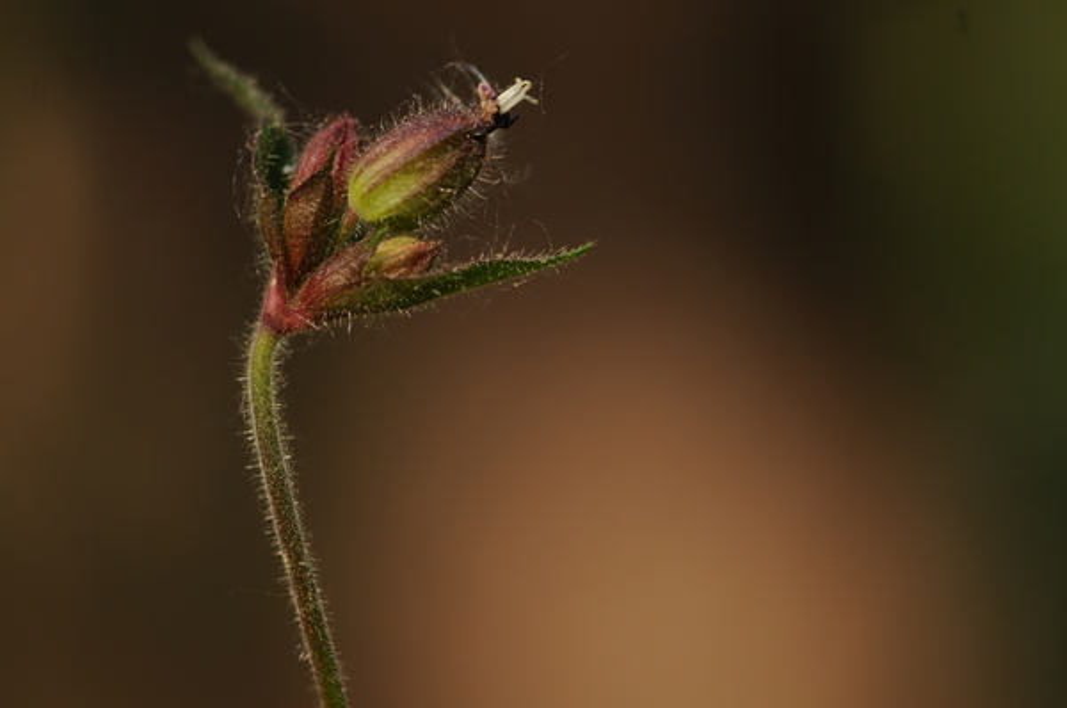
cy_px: 354
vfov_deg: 8.7
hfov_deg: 13.1
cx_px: 534
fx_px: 4661
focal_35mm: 158
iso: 200
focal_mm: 105
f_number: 3.2
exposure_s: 1/320
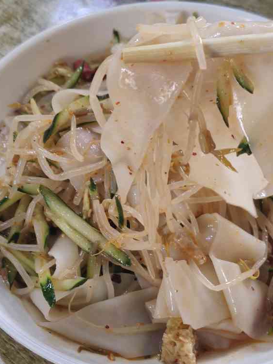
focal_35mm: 63
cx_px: 166
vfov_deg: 30.6
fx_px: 662
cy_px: 213
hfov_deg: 23.3
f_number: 1.75
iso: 411
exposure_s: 1/100
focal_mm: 4.75
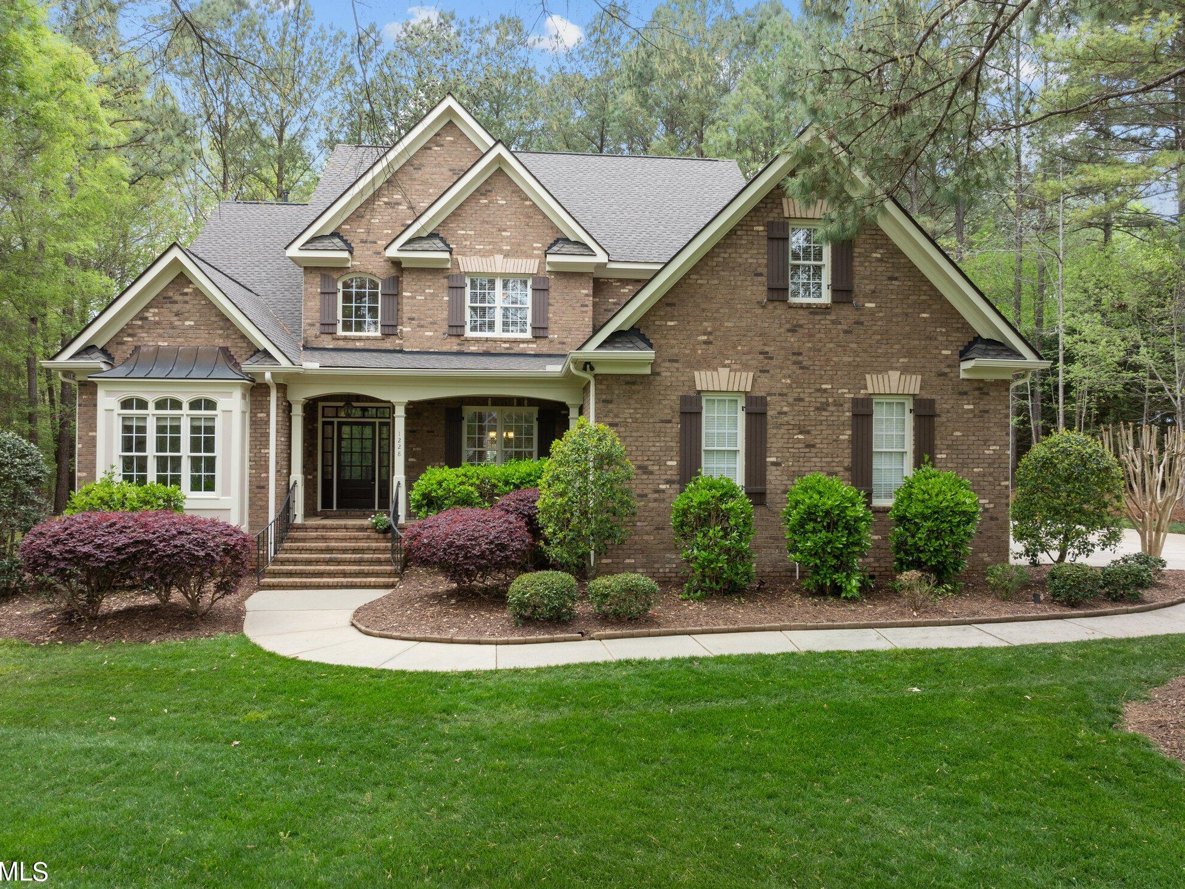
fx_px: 856
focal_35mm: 25
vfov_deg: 54.9
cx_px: 596
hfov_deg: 69.4
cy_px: 451
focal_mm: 12.29
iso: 100
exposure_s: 1/15
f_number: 5.6
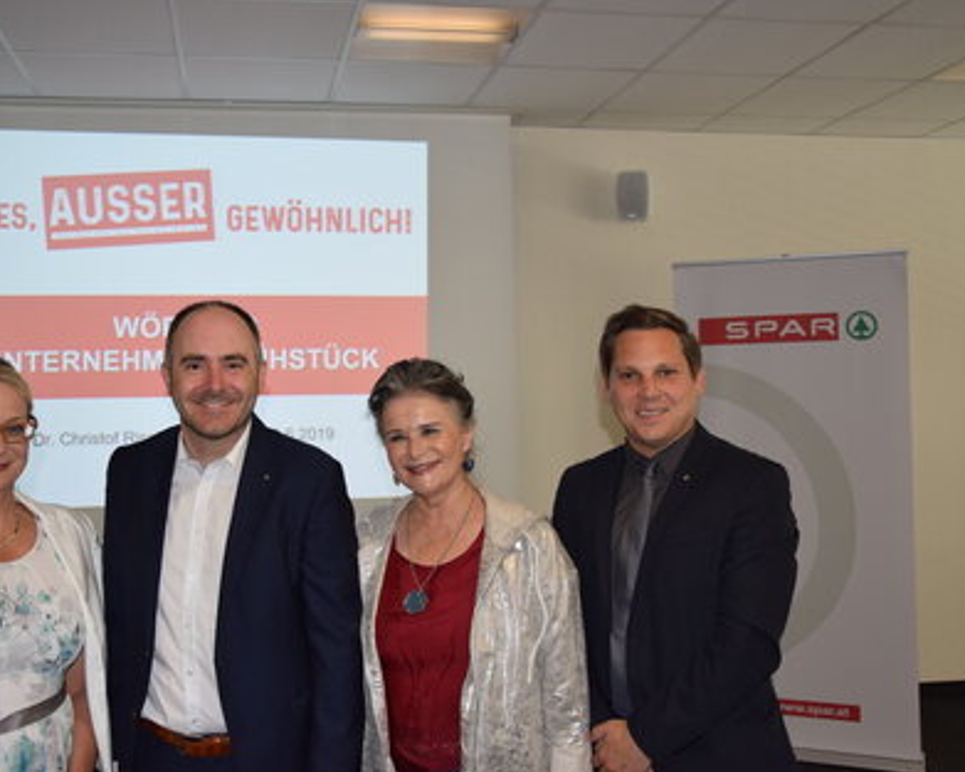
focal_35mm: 38
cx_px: 410
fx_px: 1086
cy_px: 392
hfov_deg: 47.8
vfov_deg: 39.2
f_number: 5
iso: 800
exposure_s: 1/100
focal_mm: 22
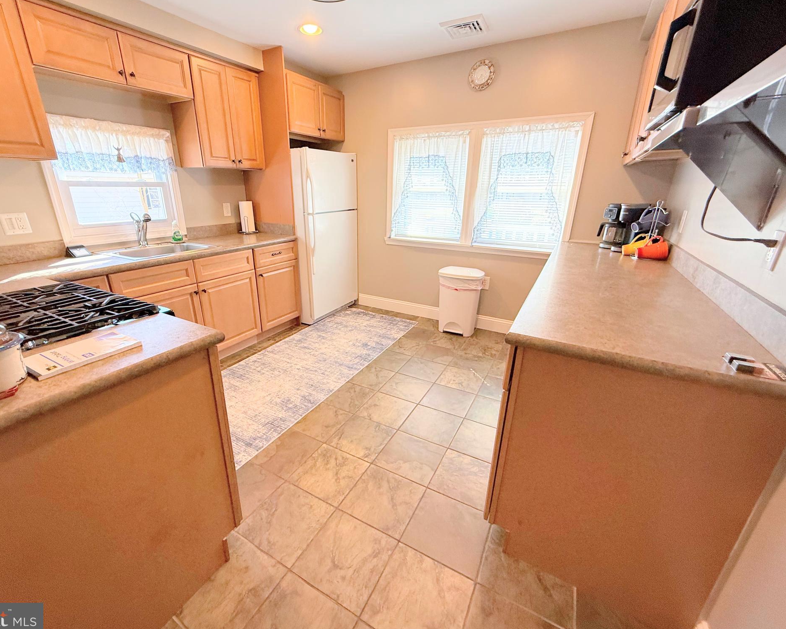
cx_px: 369
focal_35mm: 15
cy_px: 314
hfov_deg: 96.7
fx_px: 349
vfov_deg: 84.0
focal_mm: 2.22
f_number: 2.2
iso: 160
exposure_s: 1/99
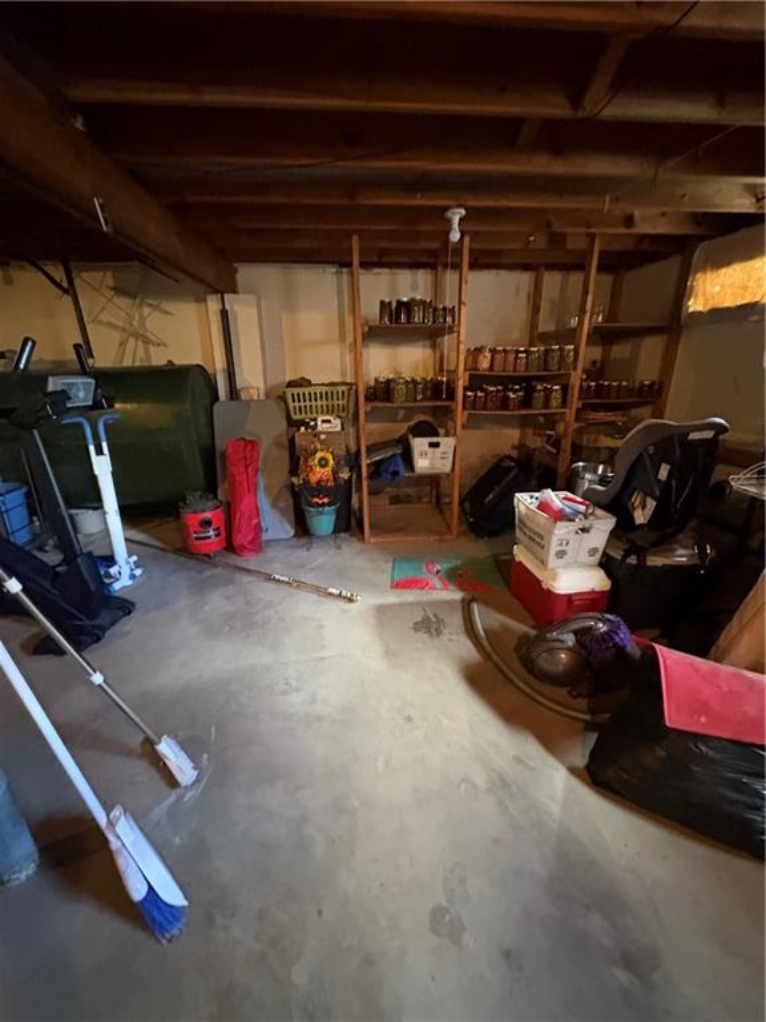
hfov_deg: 85.7
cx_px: 383
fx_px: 413
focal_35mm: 14
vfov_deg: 102.1
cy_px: 511
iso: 1250
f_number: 2.2
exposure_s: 1/30
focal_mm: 2.22
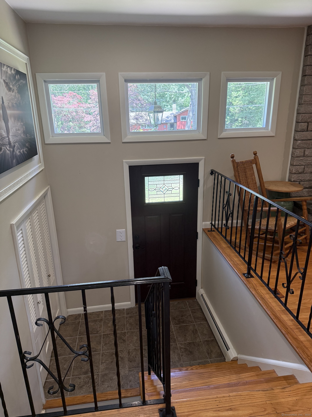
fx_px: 288
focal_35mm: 24
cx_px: 156
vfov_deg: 71.6
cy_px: 208
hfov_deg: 56.8
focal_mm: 6.76
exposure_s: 1/120
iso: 250
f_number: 1.78
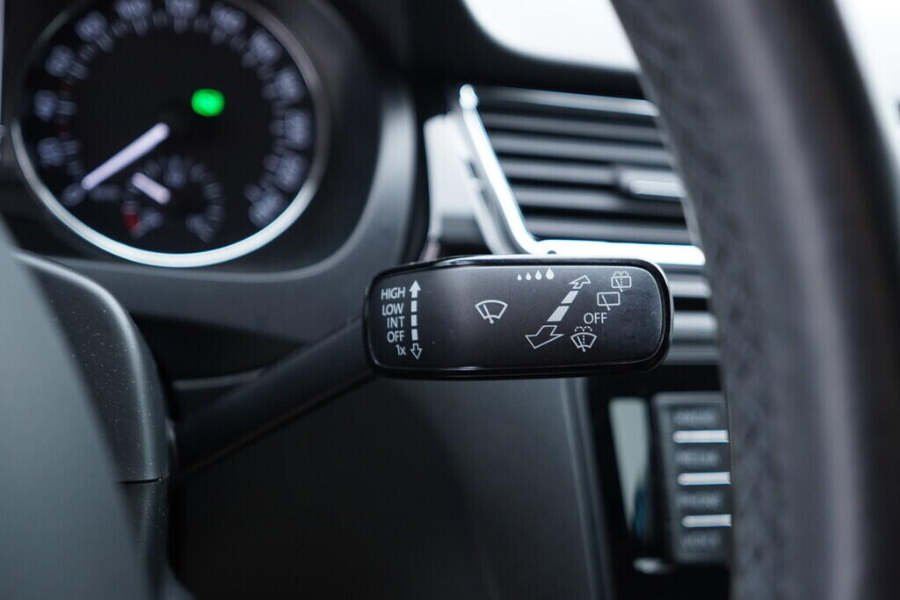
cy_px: 300
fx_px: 900
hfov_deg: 53.1
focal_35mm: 36
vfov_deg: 36.9
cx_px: 450
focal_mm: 24
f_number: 2.8
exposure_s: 1/40
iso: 320
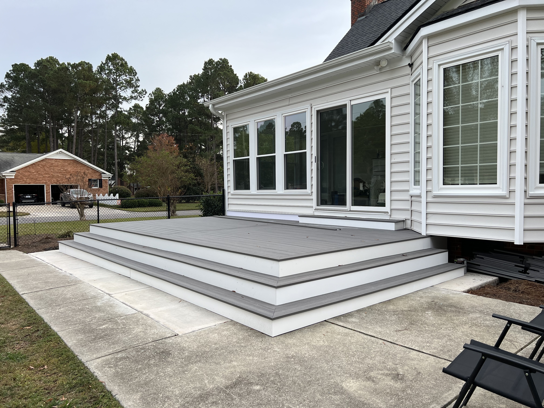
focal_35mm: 26
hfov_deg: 67.3
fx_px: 409
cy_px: 204
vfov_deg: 53.1
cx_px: 272
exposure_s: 1/658
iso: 50
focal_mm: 5.7
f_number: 1.5
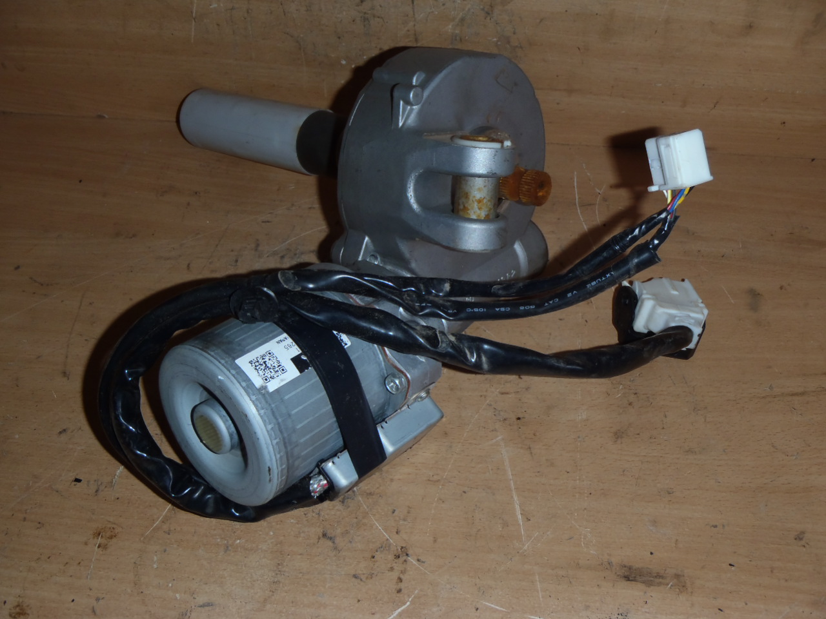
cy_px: 310
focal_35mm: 38
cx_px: 413
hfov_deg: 49.0
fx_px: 907
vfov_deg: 37.7
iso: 100
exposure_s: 1/40
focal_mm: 6.83
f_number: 4.6
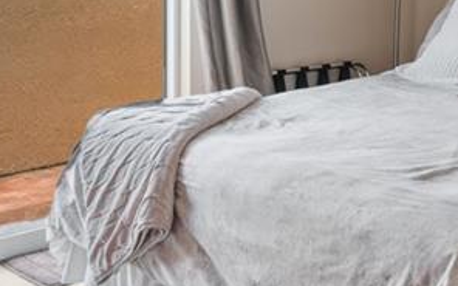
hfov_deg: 24.2
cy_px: -96
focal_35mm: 77
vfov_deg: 16.0
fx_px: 961
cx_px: 557
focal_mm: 14
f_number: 6.3
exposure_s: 1/20
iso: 400
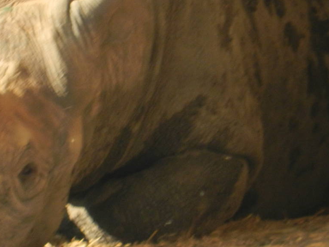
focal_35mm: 1690
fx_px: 16060
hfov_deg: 1.2
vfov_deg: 0.9
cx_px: 45
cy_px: 116
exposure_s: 1/200
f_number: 5.7
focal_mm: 144
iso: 400
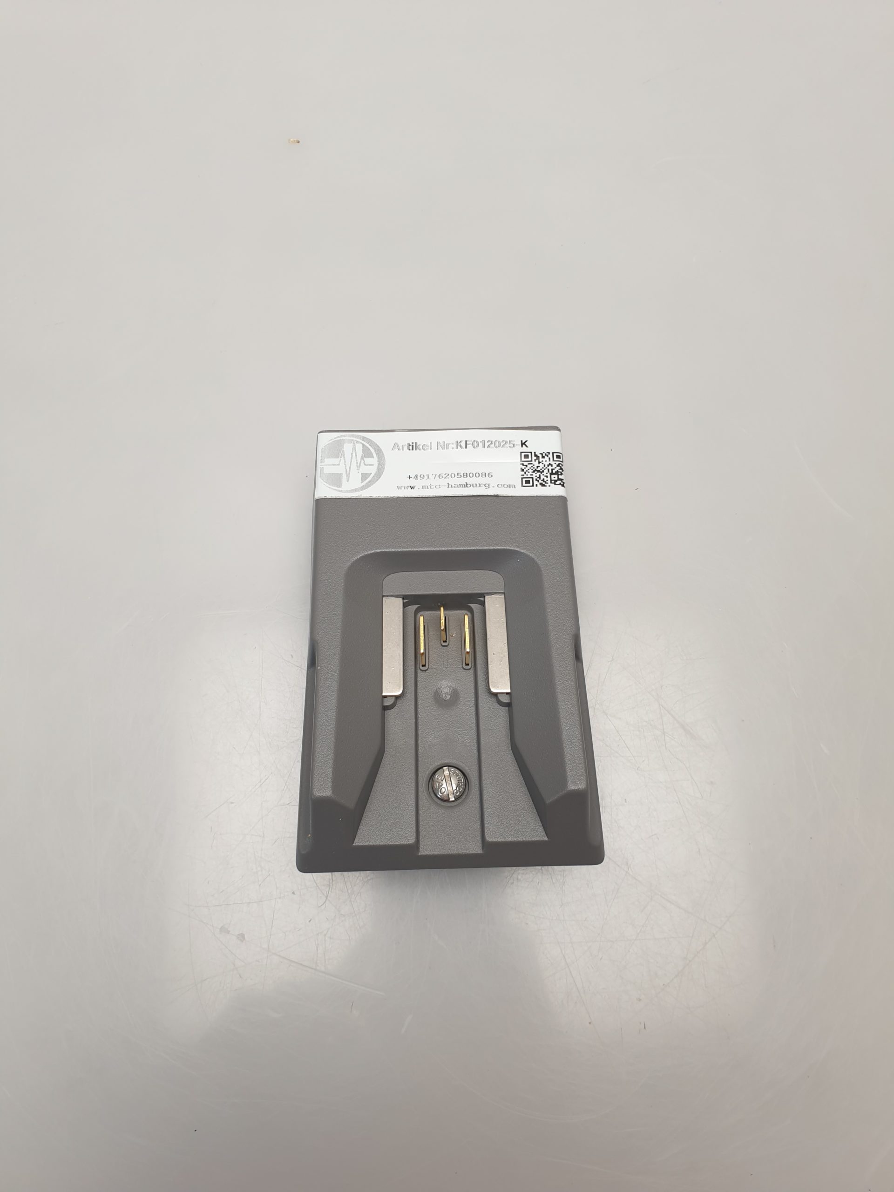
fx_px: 895
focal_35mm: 26
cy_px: 596
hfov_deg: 53.1
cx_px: 447
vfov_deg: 67.3
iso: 64
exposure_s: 1/50
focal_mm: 4.3
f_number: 2.4
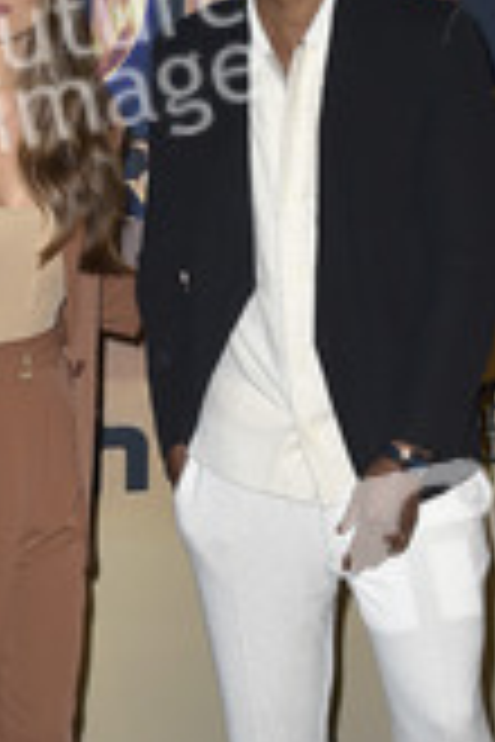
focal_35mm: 92
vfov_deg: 22.1
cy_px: 301
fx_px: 1897
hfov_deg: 14.8
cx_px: 164
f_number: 6.3
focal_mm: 38
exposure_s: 1/250
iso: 320
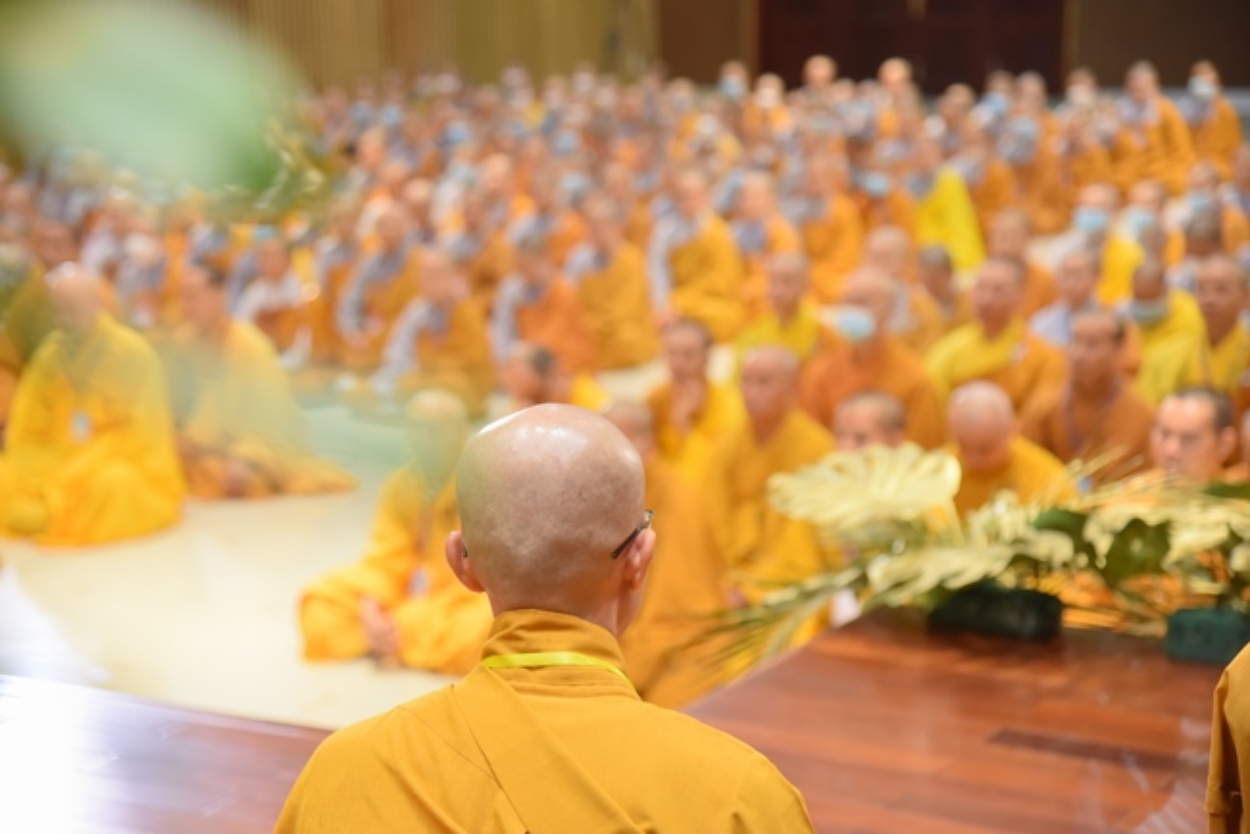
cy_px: 417
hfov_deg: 24.8
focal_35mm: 82
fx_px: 2848
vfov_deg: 16.7
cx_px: 625
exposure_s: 1/100
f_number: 4
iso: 1250
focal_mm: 82
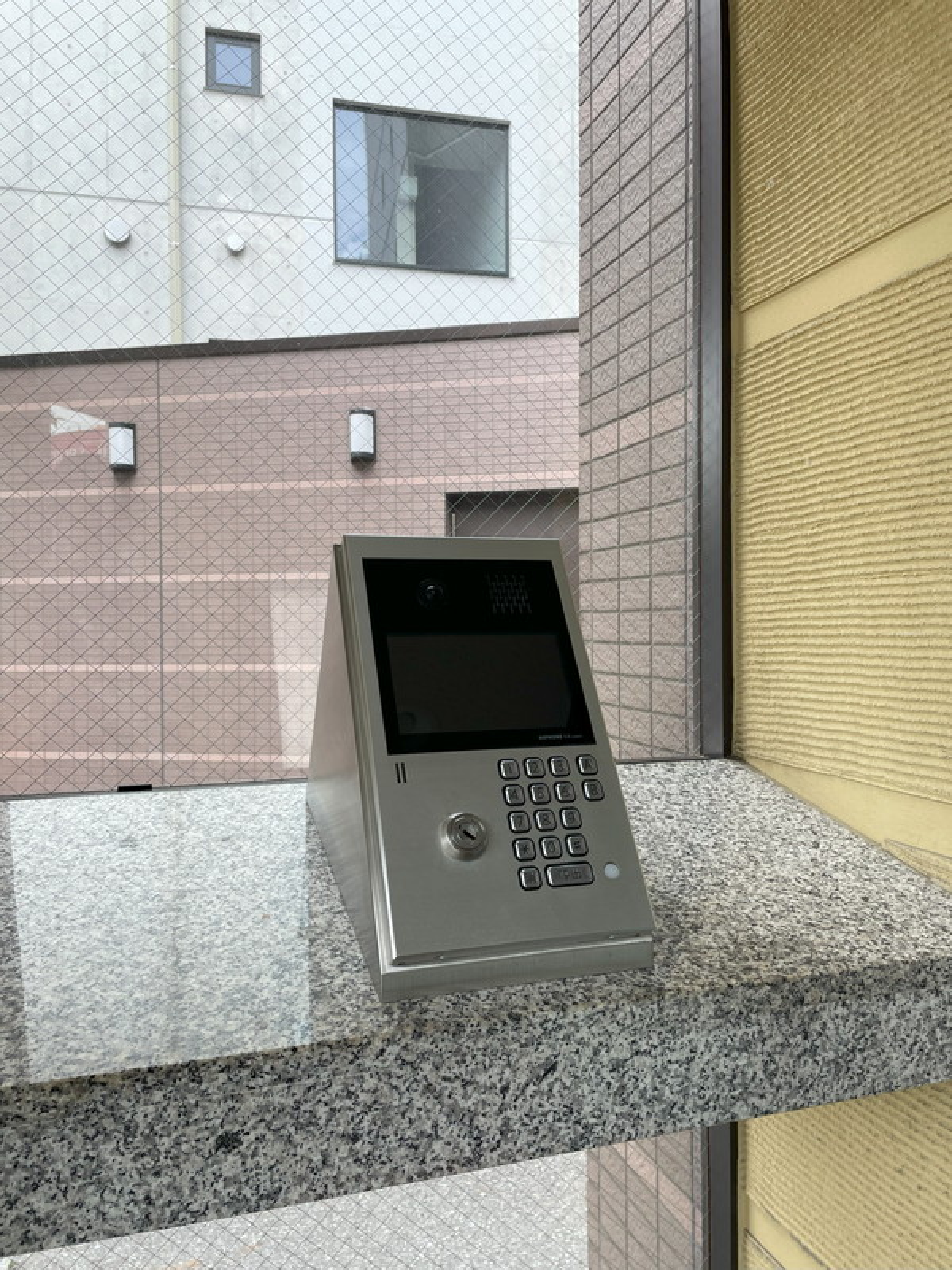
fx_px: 953
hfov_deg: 53.1
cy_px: 635
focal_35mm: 26
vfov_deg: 67.3
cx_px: 476
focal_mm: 4.2
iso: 32
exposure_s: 1/369
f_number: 1.6
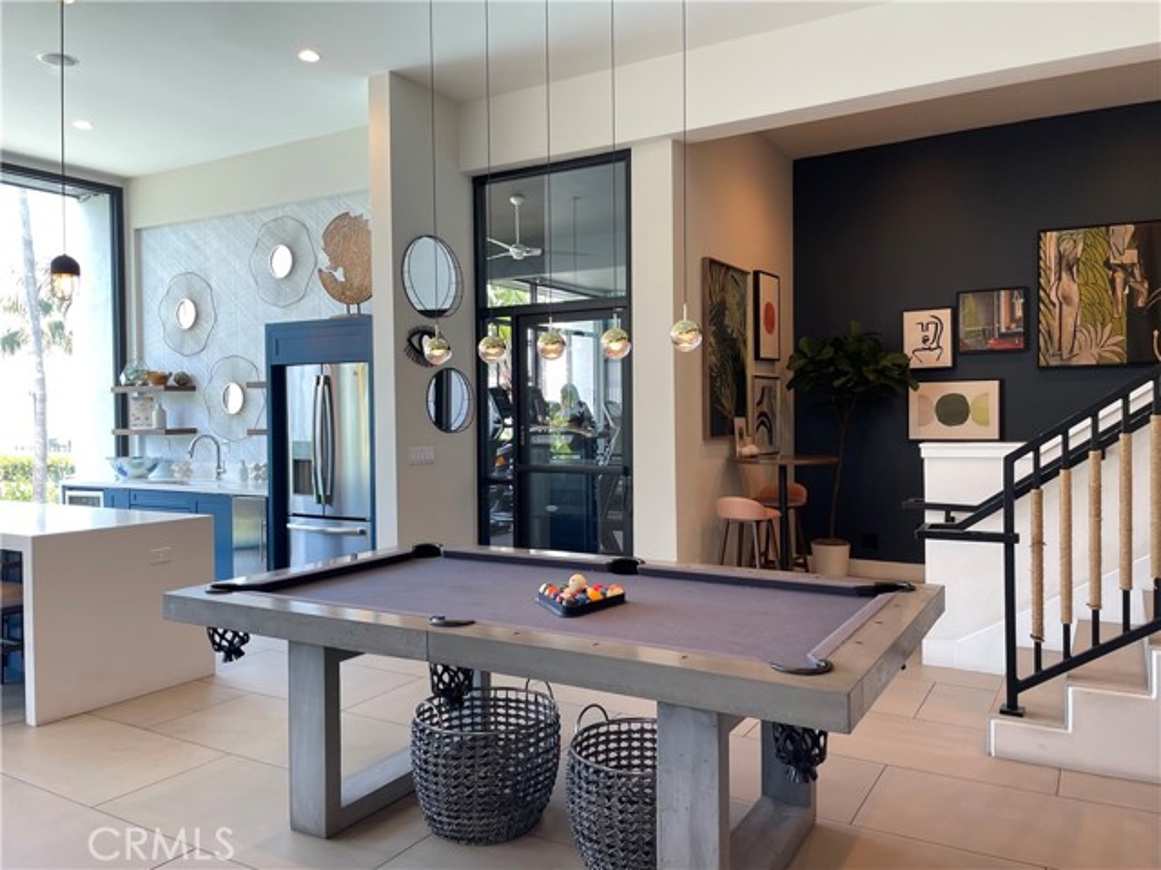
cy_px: 435
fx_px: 872
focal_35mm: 26
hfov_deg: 67.3
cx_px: 580
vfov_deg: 53.1
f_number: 1.6
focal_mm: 4.2
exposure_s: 1/120
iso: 80
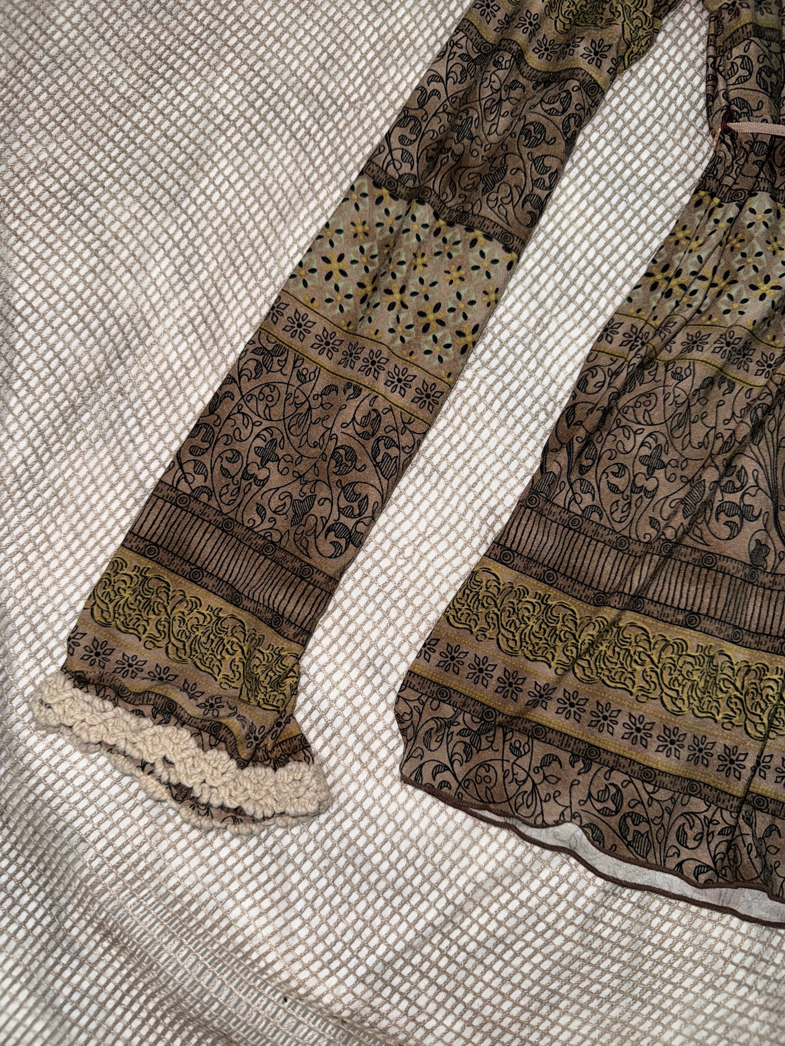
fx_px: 726
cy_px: 523
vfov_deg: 71.6
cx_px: 392
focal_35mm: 24
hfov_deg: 56.8
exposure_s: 1/71
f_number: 1.78
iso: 64
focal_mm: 6.76
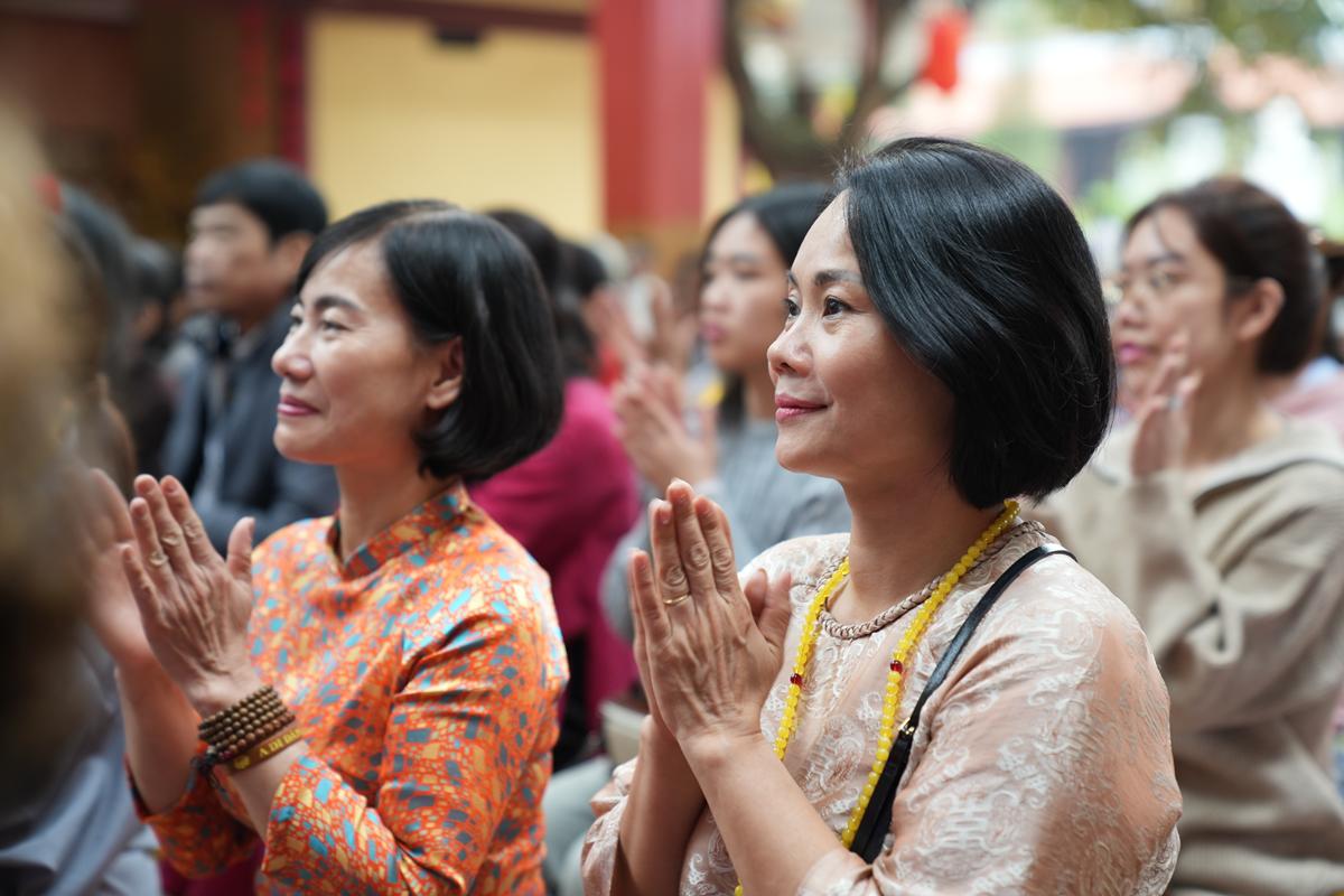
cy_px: 448
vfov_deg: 19.5
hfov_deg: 28.8
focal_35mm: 70
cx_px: 672
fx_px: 2613
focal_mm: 70
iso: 500
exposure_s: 1/80
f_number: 2.8
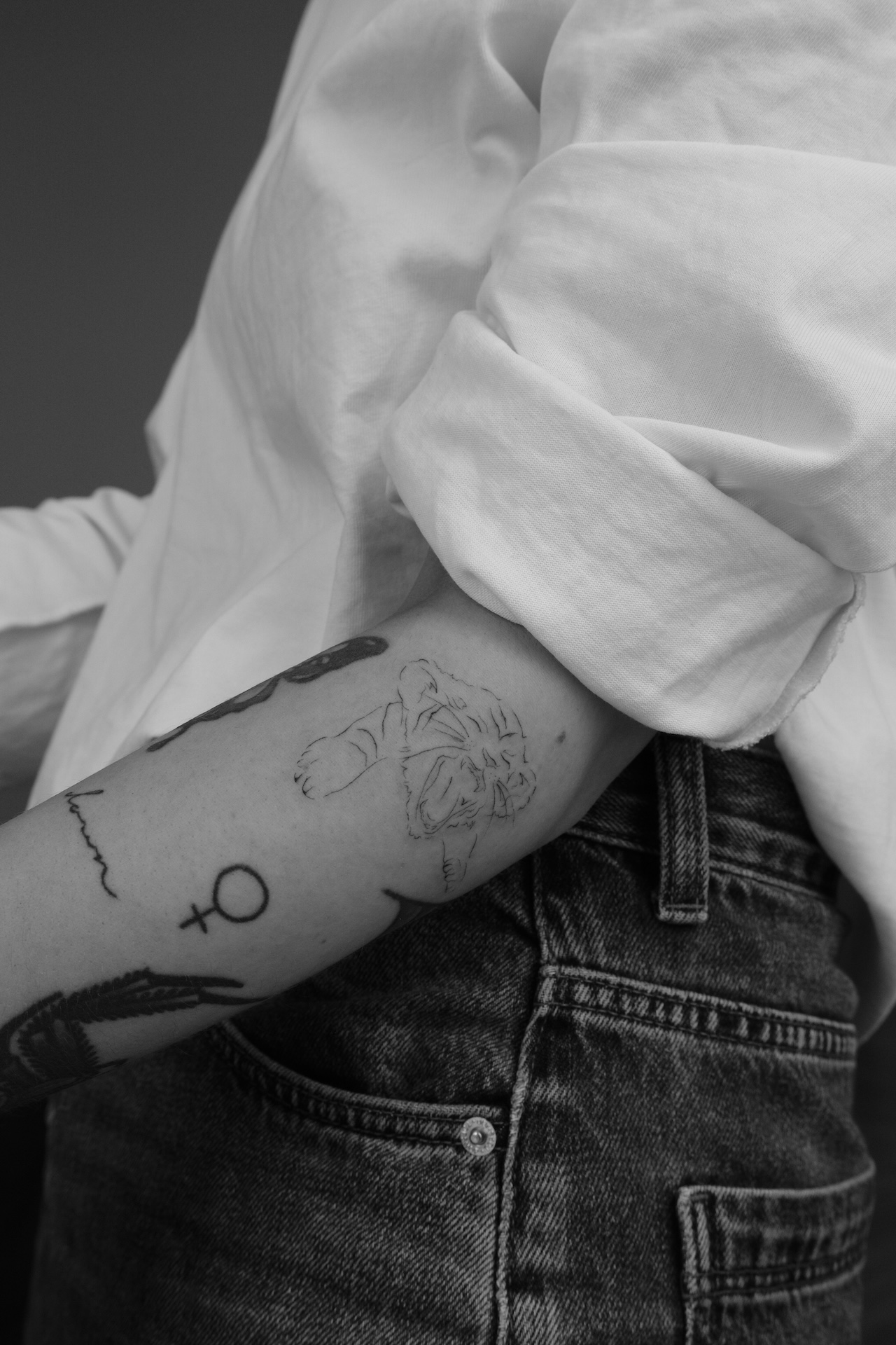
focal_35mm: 37
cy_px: 672
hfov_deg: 35.9
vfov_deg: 51.9
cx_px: 448
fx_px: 1381
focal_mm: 24.8
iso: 1000
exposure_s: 1/450
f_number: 7.1
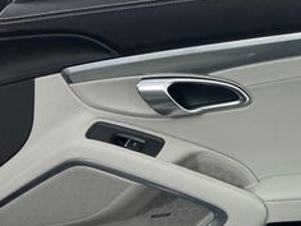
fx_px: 661
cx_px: 328
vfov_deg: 19.4
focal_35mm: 76
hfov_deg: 24.1
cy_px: 139
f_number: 1.8
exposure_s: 1/121
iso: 20
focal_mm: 3.99
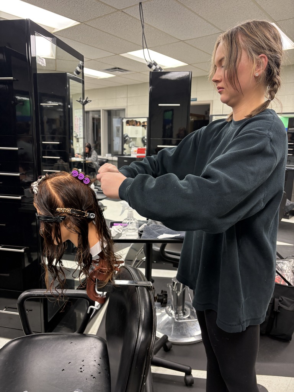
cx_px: 147
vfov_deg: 67.3
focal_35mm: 26
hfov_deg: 53.1
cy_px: 196
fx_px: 294
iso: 100
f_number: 1.6
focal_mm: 5.96
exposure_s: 1/60
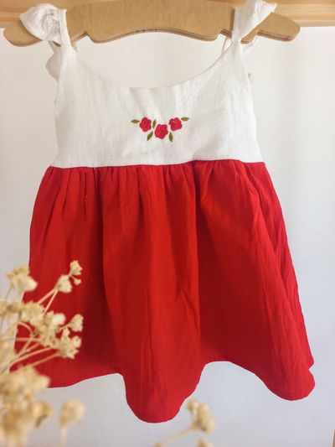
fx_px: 322
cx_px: 168
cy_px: 224
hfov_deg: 54.9
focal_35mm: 25
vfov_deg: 69.4
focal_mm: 4.6
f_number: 1.8
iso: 100
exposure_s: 1/50
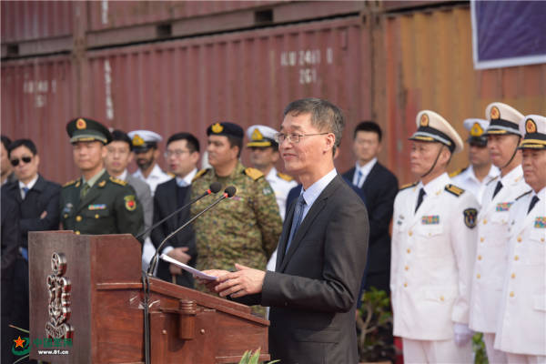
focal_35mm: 155
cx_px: 273
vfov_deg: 8.9
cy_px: 182
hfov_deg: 13.2
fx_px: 2351
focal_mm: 155
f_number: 5.6
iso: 200
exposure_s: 1/500
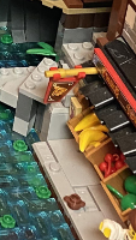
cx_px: -218
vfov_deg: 12.9
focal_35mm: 151
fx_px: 965
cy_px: -194
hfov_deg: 7.4
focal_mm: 4.2
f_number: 1.8
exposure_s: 1/60
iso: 250
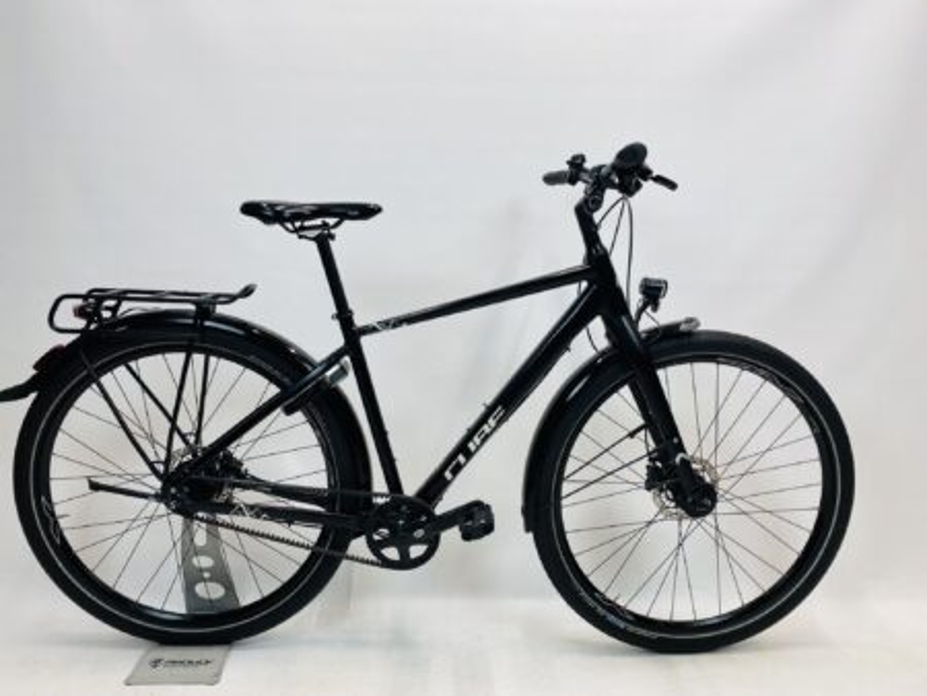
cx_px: 464
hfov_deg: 67.3
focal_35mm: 26
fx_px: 697
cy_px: 348
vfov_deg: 53.1
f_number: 1.8
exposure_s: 1/100
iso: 50
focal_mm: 4.25
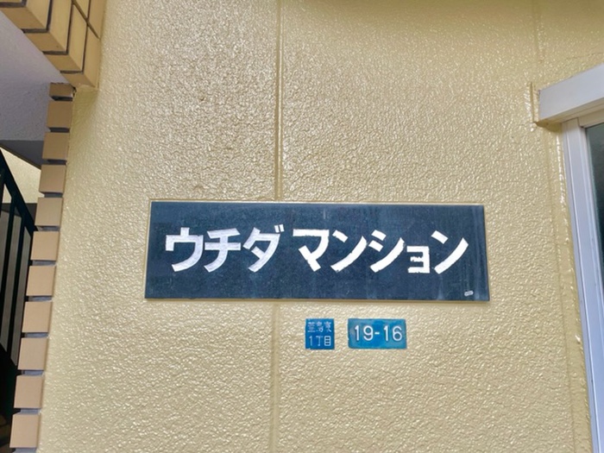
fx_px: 454
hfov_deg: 67.3
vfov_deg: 53.1
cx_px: 302
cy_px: 226
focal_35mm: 26
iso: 32
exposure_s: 1/279
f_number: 1.6
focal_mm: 4.2
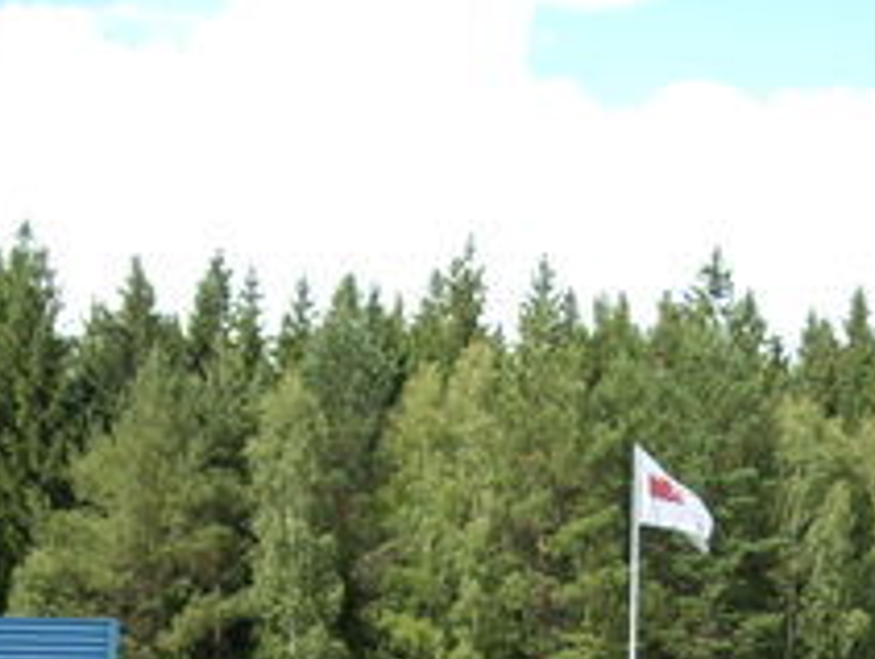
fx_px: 2912
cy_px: 982
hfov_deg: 17.1
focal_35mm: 115
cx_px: 535
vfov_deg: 12.3
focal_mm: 6.2
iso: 50
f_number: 4.3
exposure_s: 1/160
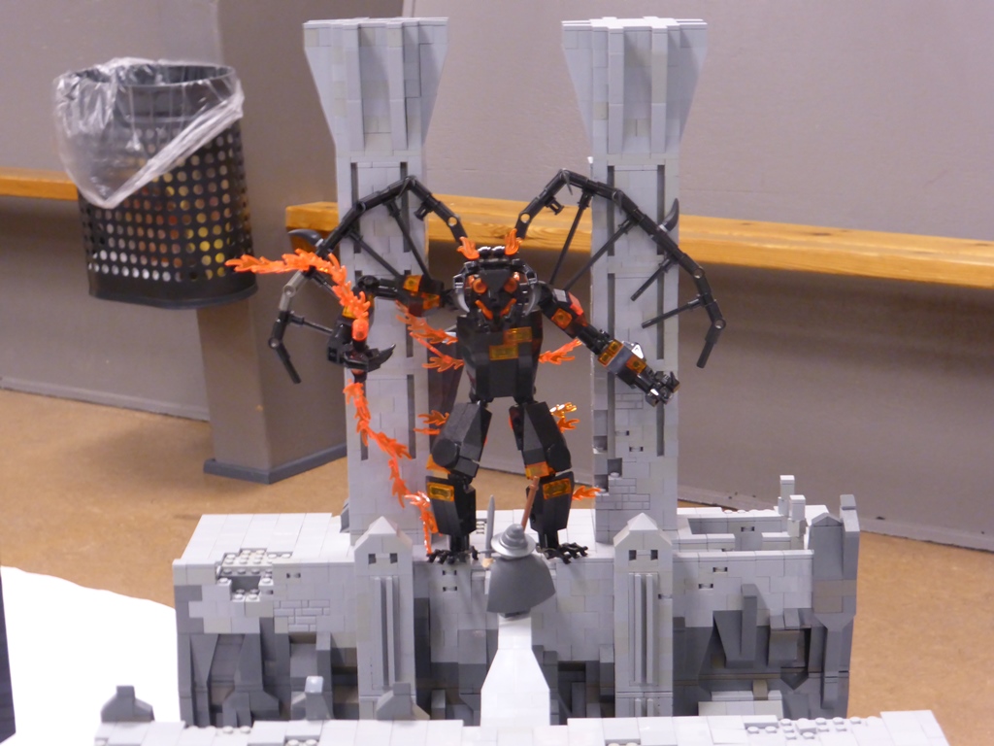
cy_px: 373
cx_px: 497
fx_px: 1895
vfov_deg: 22.3
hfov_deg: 29.4
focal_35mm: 66
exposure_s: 1/8
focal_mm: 11.7
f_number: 4.9
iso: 400
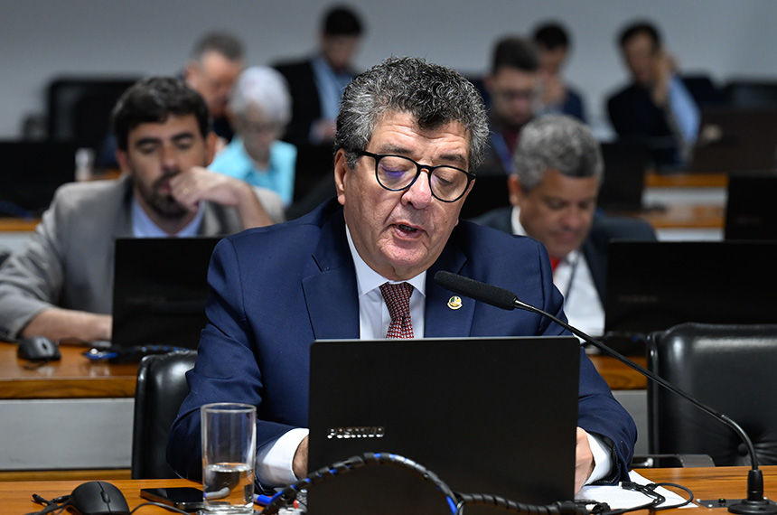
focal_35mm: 135
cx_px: 388
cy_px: 258
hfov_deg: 15.2
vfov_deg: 10.1
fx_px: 2908
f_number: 2.8
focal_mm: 90
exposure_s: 1/160
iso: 1600
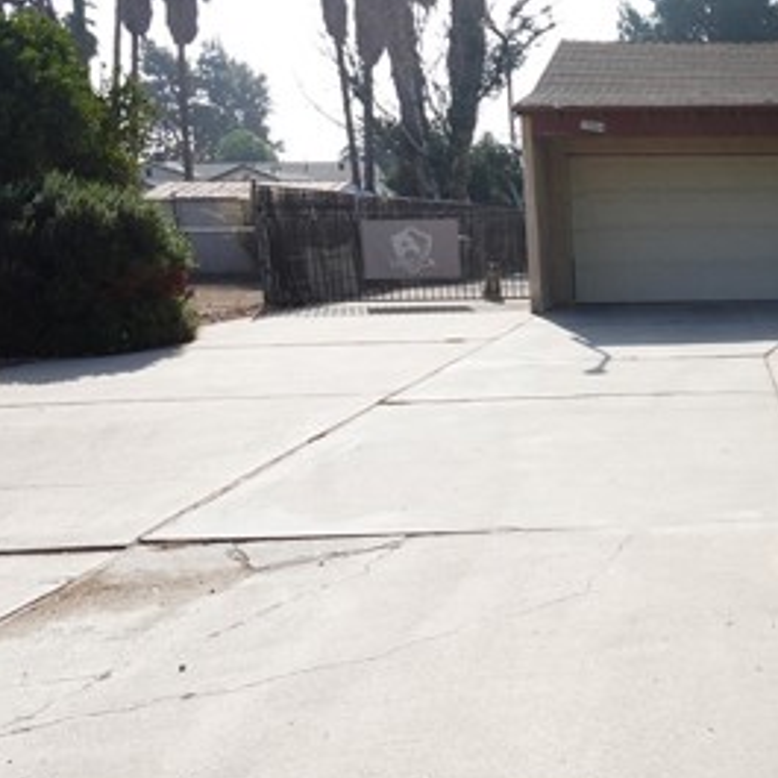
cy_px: 457
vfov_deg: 40.8
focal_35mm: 41
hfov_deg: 36.6
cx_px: 787
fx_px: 1043
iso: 125
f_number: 2
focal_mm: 7.6
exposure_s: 1/3200
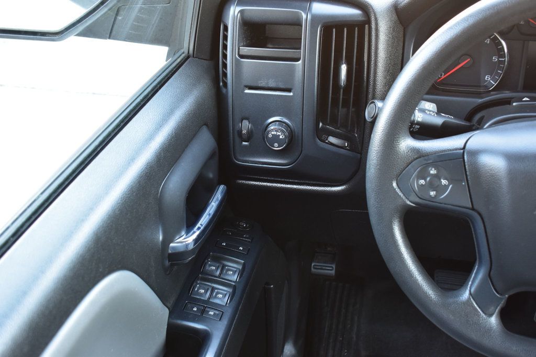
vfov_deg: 29.8
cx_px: 268
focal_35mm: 45
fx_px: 670
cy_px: 178
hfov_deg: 43.6
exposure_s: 1/15
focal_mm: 30
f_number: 6.3
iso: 720
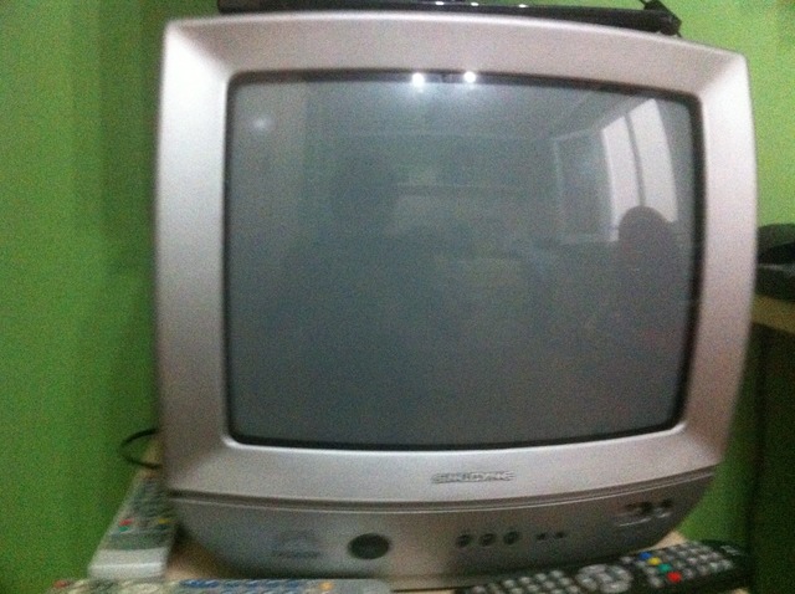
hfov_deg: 52.7
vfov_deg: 40.6
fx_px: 803
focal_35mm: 35
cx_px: 398
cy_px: 297
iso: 1000
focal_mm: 3.85
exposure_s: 1/15
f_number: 2.8
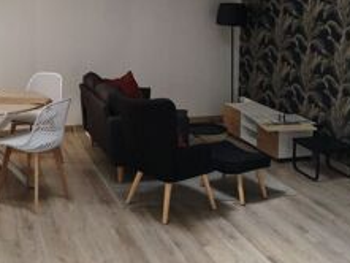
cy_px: 29
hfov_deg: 30.3
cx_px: 93
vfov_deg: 22.8
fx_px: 637
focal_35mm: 63
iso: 370
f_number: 1.8
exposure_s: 1/50
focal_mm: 4.75
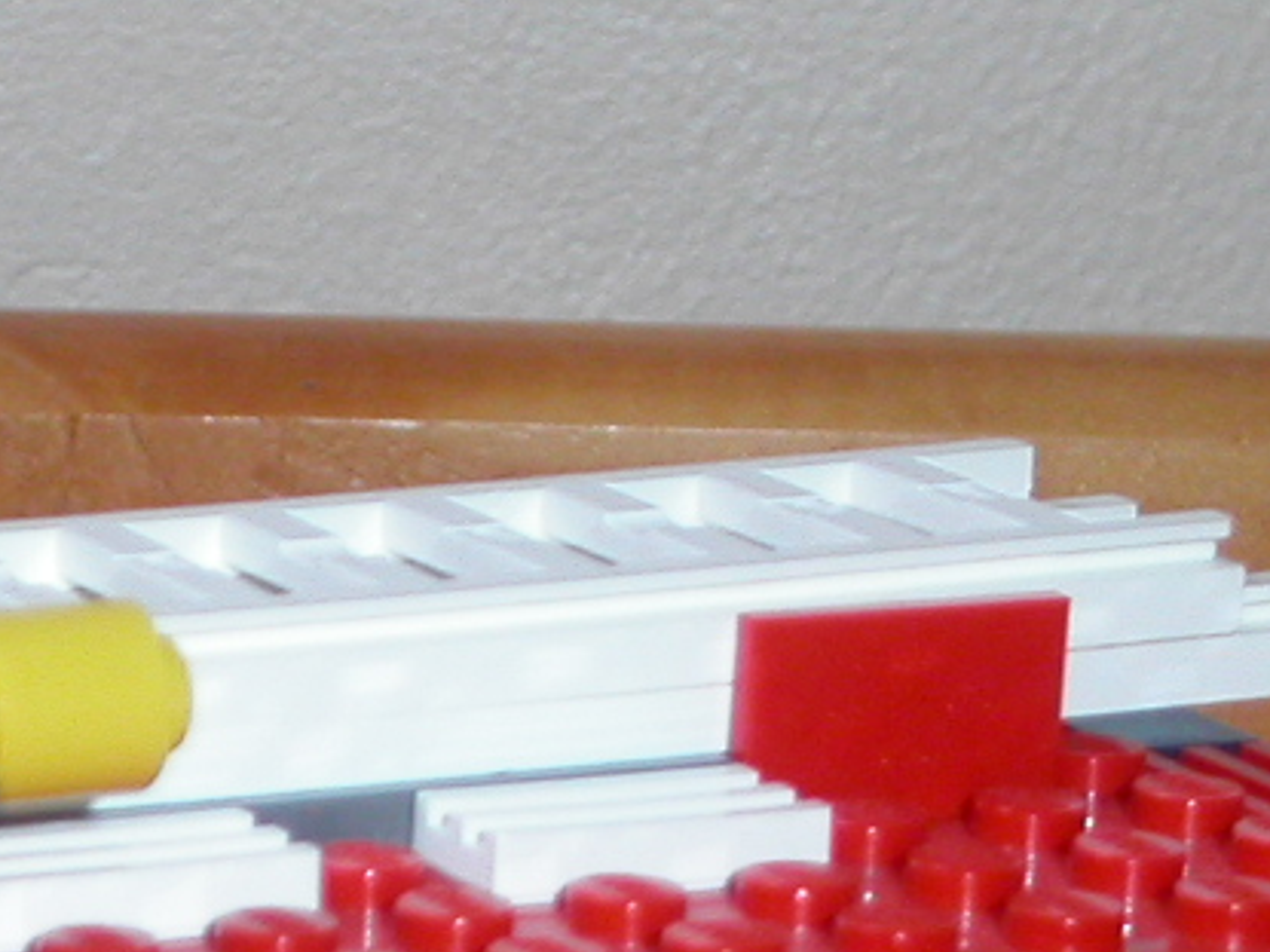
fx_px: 7776
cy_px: 1463
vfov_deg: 6.9
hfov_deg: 9.2
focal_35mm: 212
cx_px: -410
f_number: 3.5
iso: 100
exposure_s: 1/45
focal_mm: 11.3
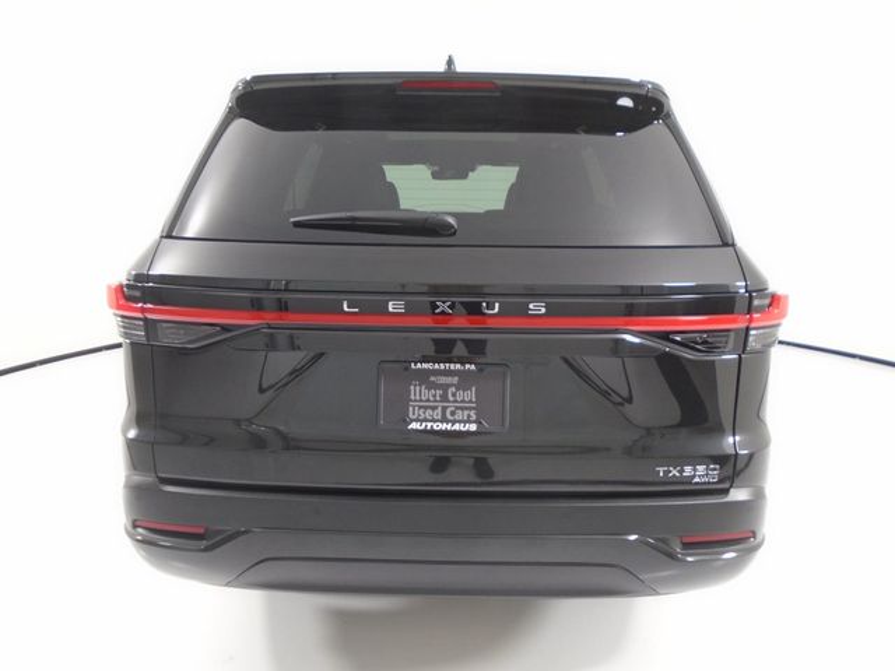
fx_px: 672
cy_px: 336
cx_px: 448
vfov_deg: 53.1
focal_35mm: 26
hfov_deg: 67.3
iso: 100
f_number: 3.2
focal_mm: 4.6
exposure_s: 1/40
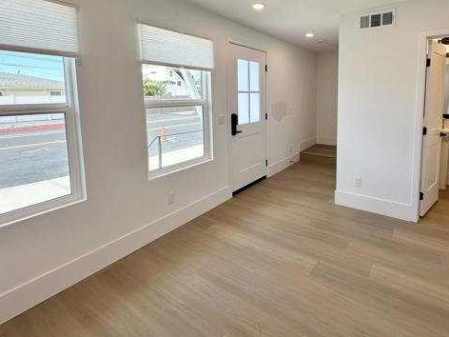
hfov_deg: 83.6
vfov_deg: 67.2
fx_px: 246
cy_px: 118
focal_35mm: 19
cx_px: 270
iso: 40
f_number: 2.2
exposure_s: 1/160
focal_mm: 2.22
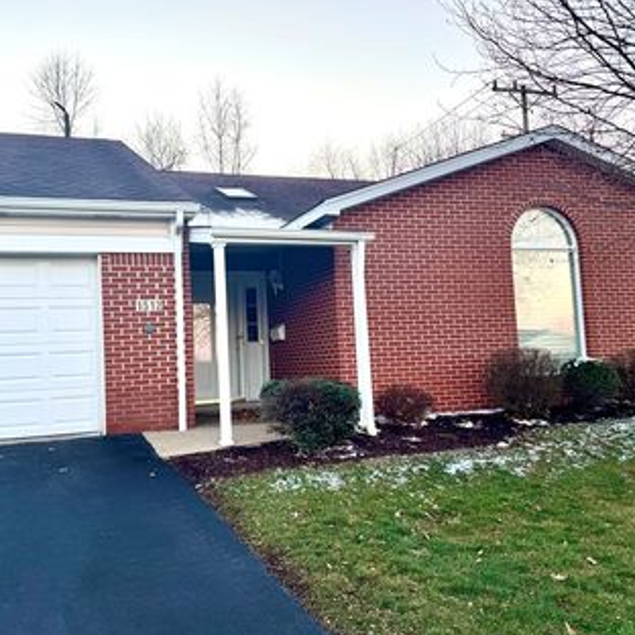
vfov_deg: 48.4
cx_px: 297
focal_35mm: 34
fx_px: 706
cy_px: 306
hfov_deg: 48.4
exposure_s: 1/174
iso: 64
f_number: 1.78
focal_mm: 6.76
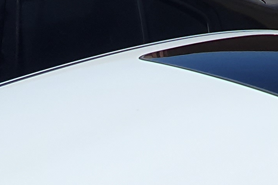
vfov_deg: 12.5
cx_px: 495
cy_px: -252
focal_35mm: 87
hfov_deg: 18.5
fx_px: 672
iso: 50
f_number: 2.2
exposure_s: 1/1896
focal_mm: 1.8
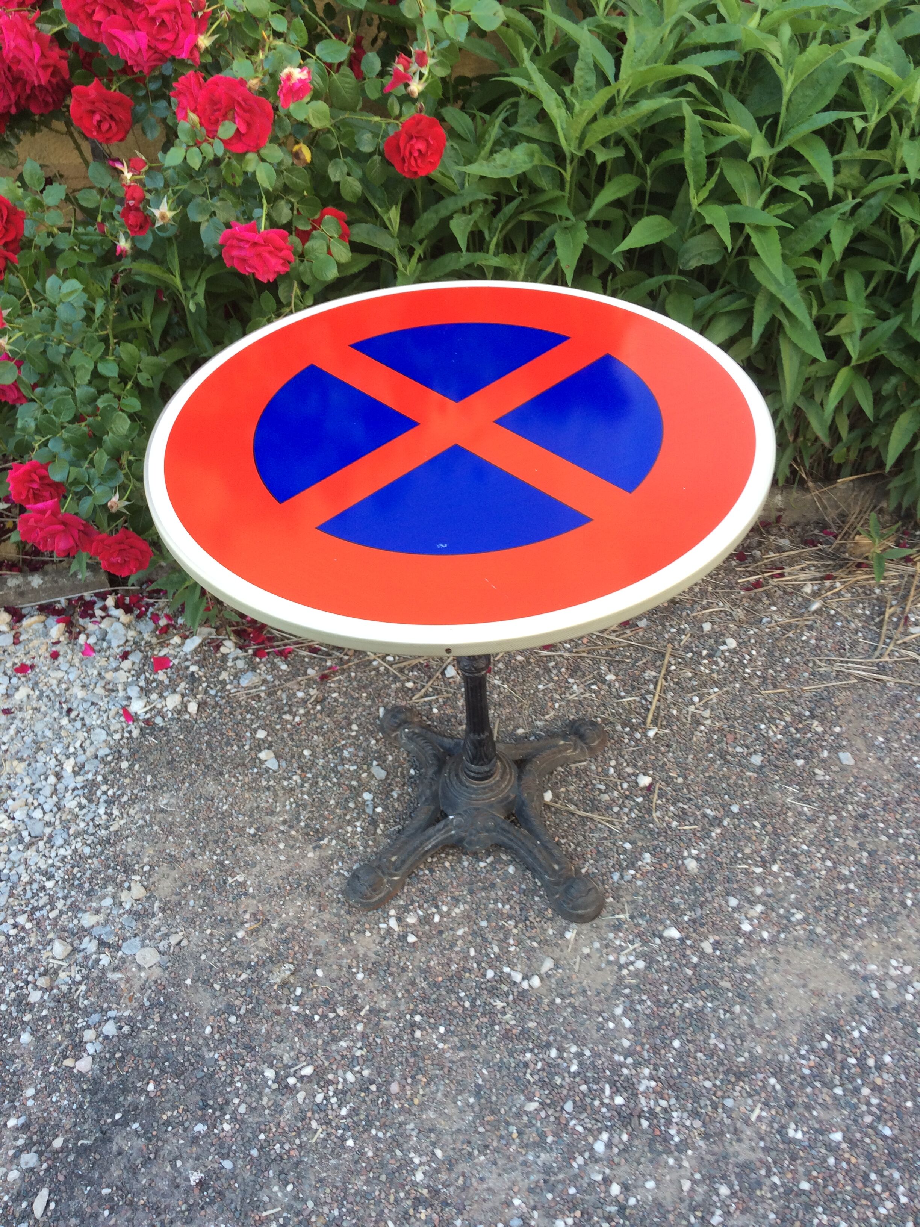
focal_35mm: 29
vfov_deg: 61.7
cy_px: 614
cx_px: 460
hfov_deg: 48.2
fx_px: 1028
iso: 40
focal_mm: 4.15
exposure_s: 1/50
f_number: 2.2
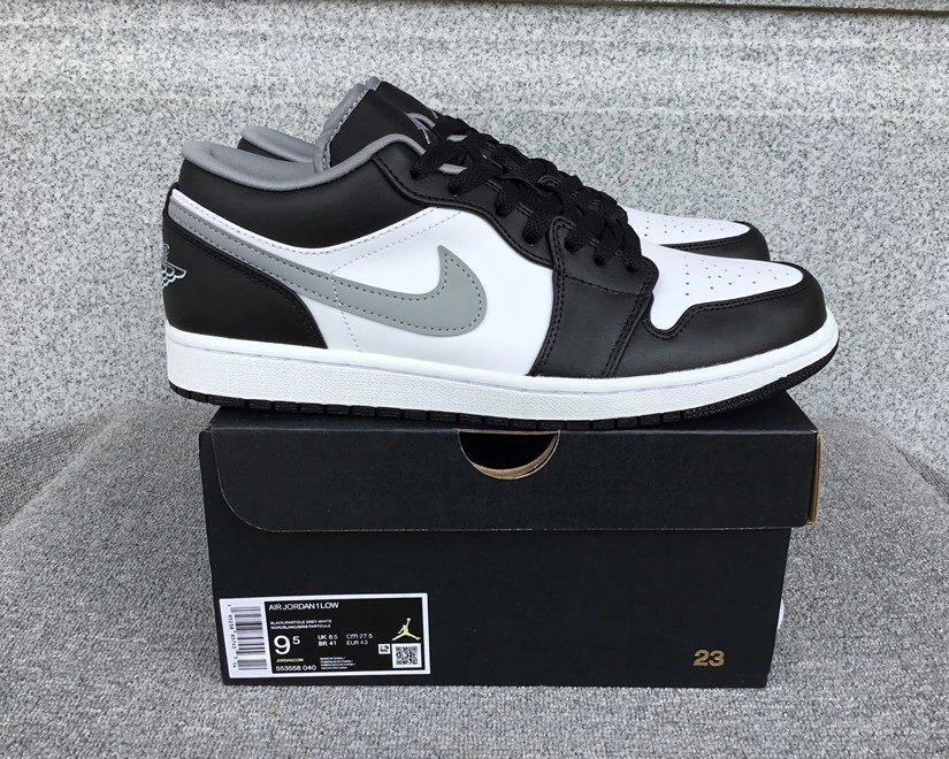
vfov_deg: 44.5
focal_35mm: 33
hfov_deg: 54.2
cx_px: 499
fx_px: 927
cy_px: 380
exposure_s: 1/463
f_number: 2.4
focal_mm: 3.3
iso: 25
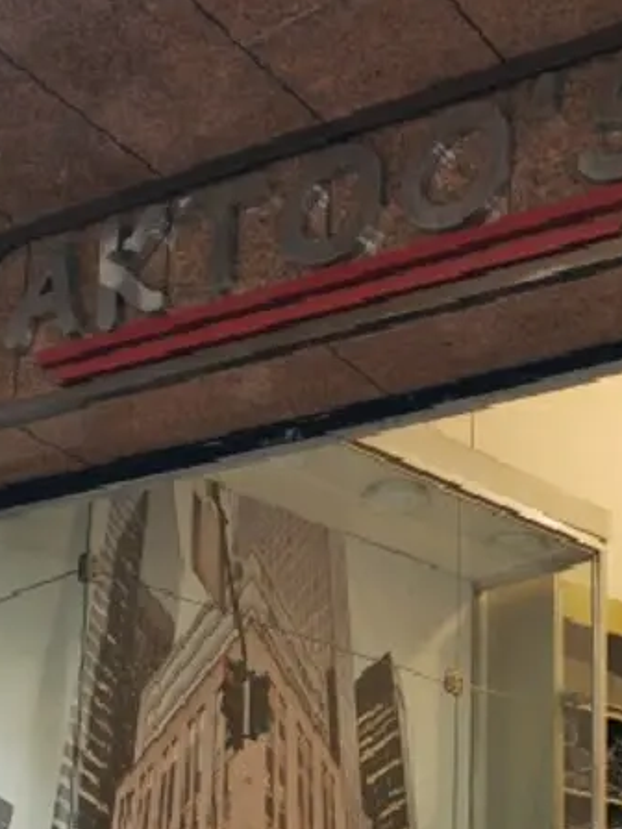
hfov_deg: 21.6
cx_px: 516
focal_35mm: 67
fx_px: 1605
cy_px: 794
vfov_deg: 27.6
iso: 80
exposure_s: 1/60.2
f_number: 2.4
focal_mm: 4.3
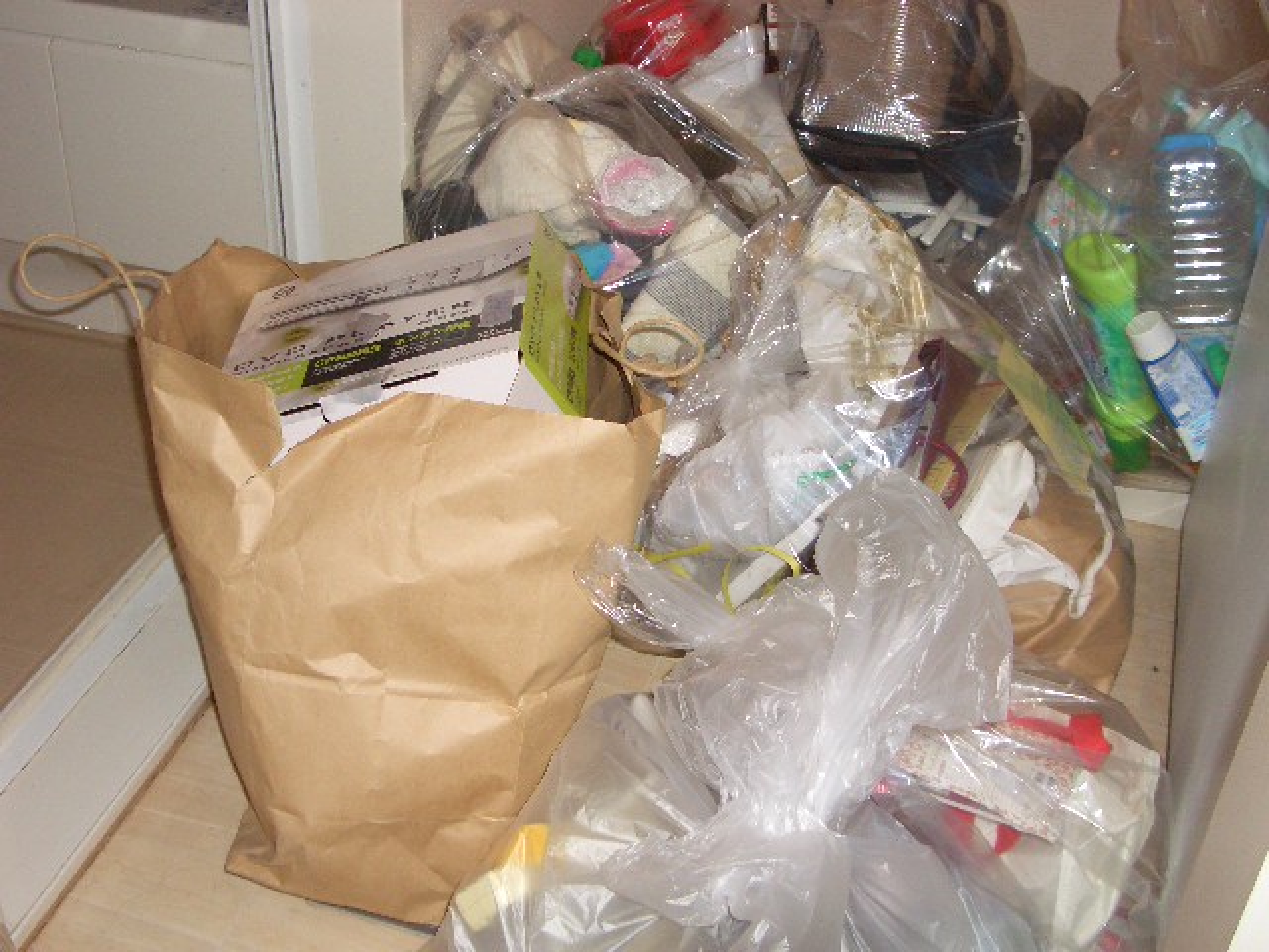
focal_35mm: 49
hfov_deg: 38.9
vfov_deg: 29.7
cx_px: 634
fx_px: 1796
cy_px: 476
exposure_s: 1/60
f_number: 3.1
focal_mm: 8.2
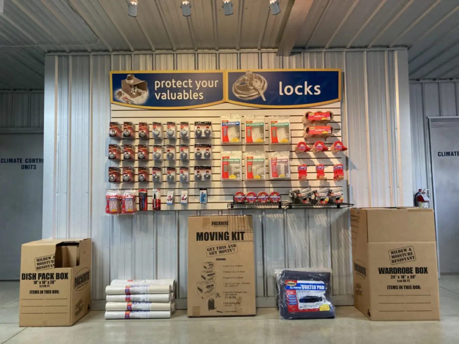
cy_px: 172
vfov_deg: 49.8
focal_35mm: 28
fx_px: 371
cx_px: 230
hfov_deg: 63.4
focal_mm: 3.99
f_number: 1.8
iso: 160
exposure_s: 1/60
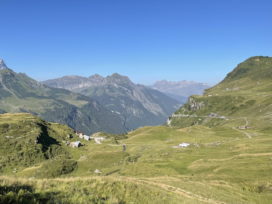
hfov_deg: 67.3
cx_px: 136
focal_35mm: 26
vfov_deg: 53.1
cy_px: 102
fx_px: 204
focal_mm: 4.2
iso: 32
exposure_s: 1/2817
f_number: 1.6
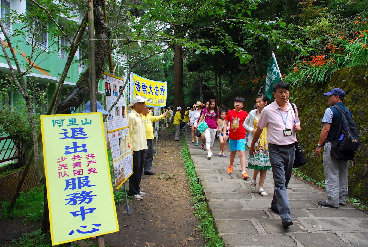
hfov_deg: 61.9
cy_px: 124
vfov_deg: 43.7
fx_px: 307
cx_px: 184
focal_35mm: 30
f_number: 5.6
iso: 800
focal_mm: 20
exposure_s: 1/200
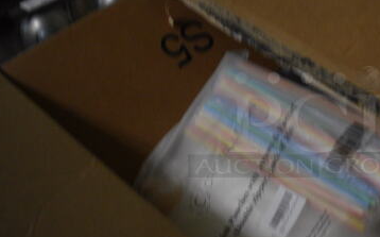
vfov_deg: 27.4
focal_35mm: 47
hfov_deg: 40.8
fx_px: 486
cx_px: 307
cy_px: 121
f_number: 3.5
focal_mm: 18
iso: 2200
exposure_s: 1/30
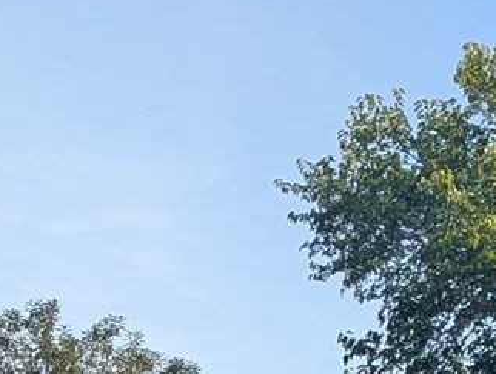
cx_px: 83
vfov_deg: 8.4
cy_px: 1065
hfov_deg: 12.9
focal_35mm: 152
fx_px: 2183
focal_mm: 6.81
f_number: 1.85
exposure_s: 1/1471
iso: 45
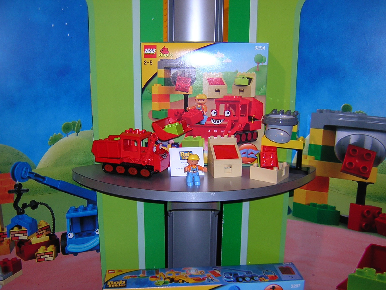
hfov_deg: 51.4
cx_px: 193
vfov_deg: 39.7
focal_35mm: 36
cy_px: 145
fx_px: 401
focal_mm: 4.7
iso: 100
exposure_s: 1/60.1
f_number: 2.6
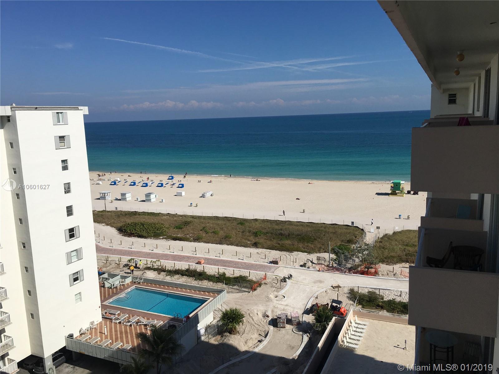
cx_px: 250
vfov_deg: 48.2
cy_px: 187
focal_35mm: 29
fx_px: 418
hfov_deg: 61.7
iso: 25
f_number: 2.2
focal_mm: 4.15
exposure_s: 1/4525
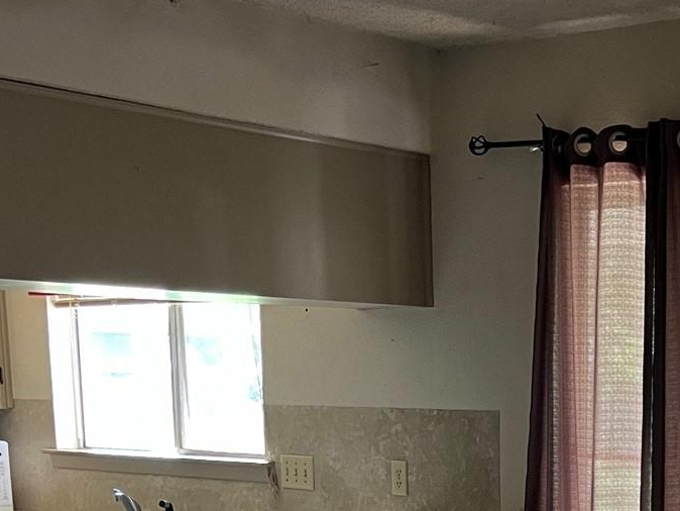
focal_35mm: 79
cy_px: 738
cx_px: 698
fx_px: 1552
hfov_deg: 23.5
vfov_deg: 17.1
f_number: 1.6
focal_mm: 5.1
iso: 125
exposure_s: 1/60
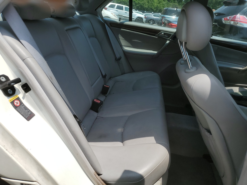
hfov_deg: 67.3
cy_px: 92
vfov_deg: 53.1
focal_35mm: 26
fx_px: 186
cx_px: 124
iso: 50
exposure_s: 1/3333
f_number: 1.5
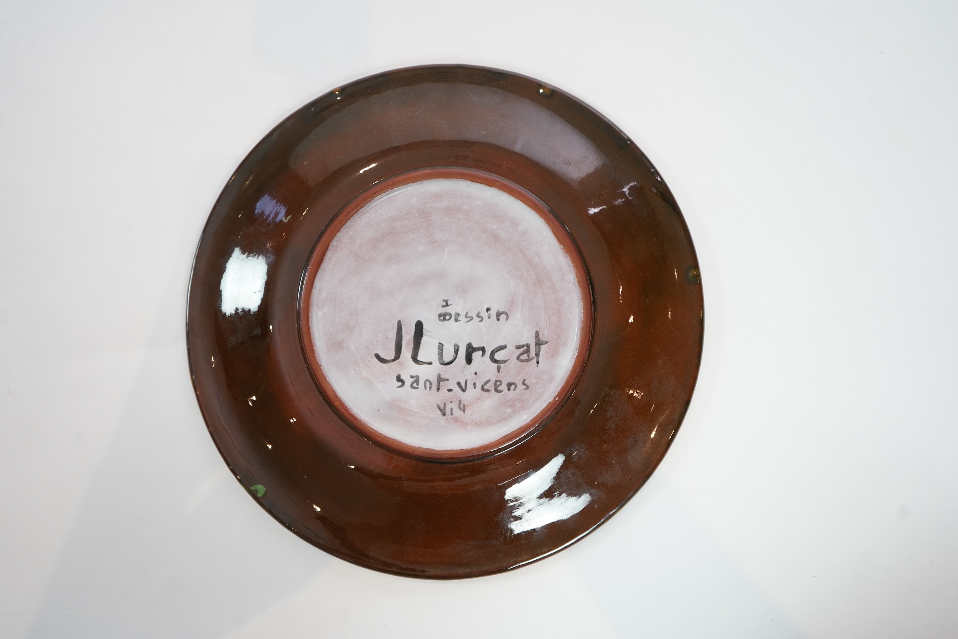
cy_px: 320
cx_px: 479
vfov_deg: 36.9
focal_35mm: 36
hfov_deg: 53.1
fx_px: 958
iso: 800
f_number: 5
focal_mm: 36
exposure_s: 1/60
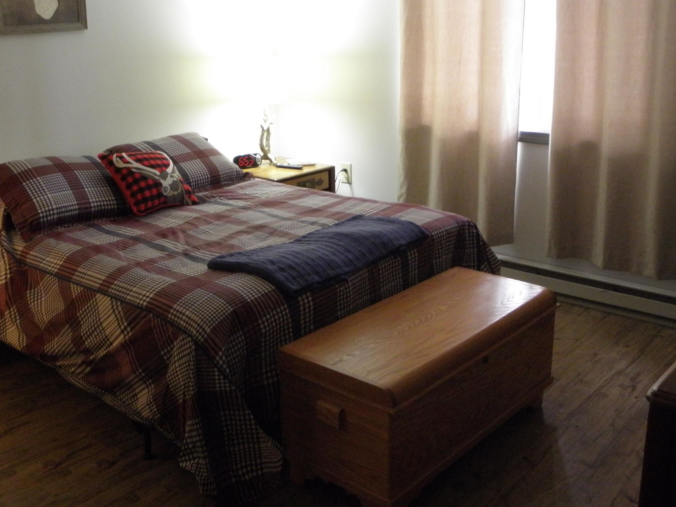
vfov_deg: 35.8
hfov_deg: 46.8
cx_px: 334
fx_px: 781
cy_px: 205
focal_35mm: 40
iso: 400
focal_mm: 5.16
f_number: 2.9
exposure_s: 1/8
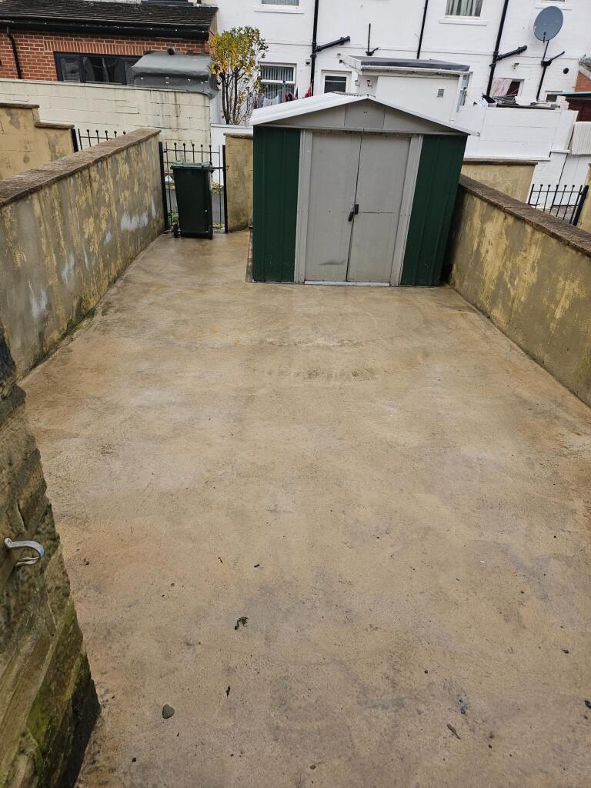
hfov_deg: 58.9
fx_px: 524
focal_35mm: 23
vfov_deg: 73.9
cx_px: 296
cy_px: 394
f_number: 1.8
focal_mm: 5.4
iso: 25
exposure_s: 1/239
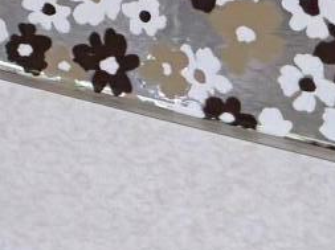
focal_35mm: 190
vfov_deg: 7.4
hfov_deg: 8.9
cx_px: -593
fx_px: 1836
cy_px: -306
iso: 125
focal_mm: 6.76
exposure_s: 1/121
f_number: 1.78
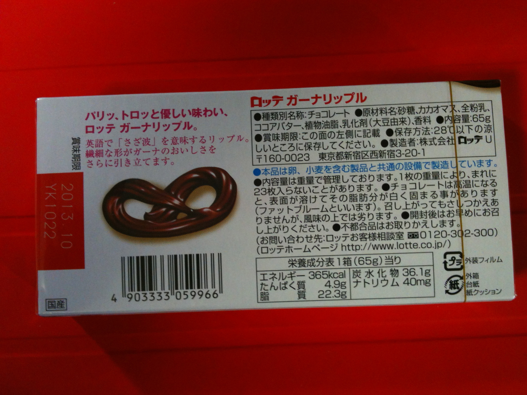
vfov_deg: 40.7
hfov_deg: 52.6
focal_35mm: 35
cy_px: 198
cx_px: 264
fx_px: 533
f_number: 2.8
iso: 125
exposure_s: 1/17
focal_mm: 3.85
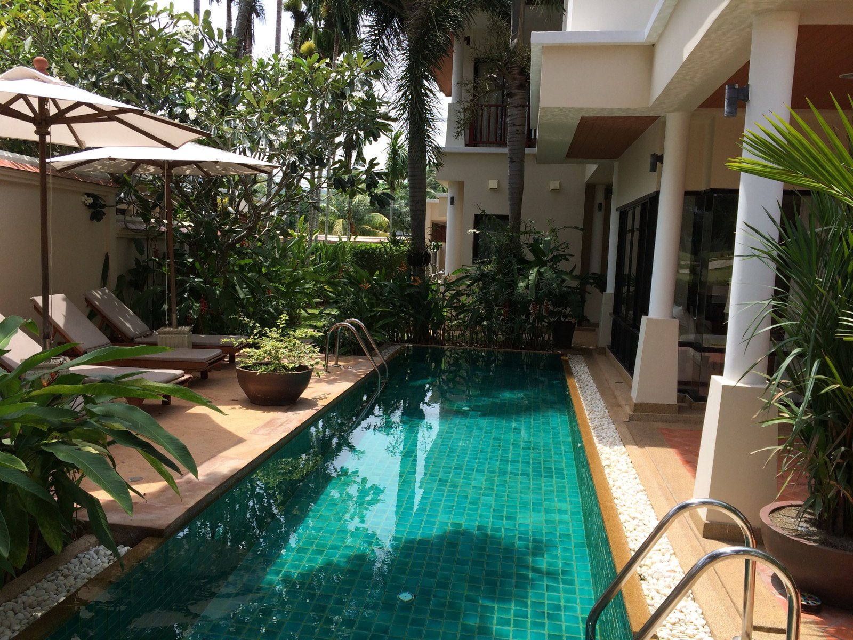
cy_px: 320
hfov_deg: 60.0
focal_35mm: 30
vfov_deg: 46.8
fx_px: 739
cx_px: 426
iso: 32
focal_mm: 4.12
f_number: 2.2
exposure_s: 1/1140
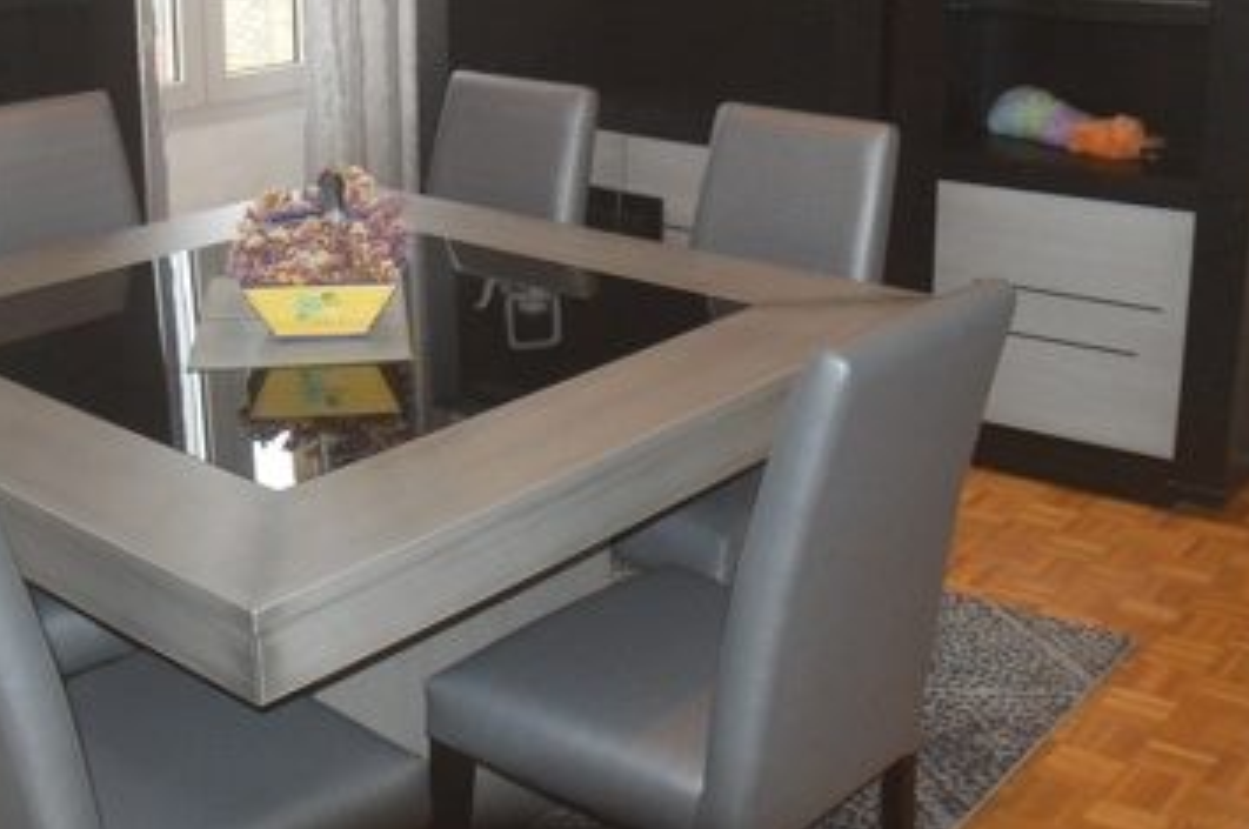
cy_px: 143
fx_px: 2113
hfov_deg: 32.9
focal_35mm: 61
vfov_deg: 21.9
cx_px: 547
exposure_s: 1/60
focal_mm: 18
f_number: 3.5
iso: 1400
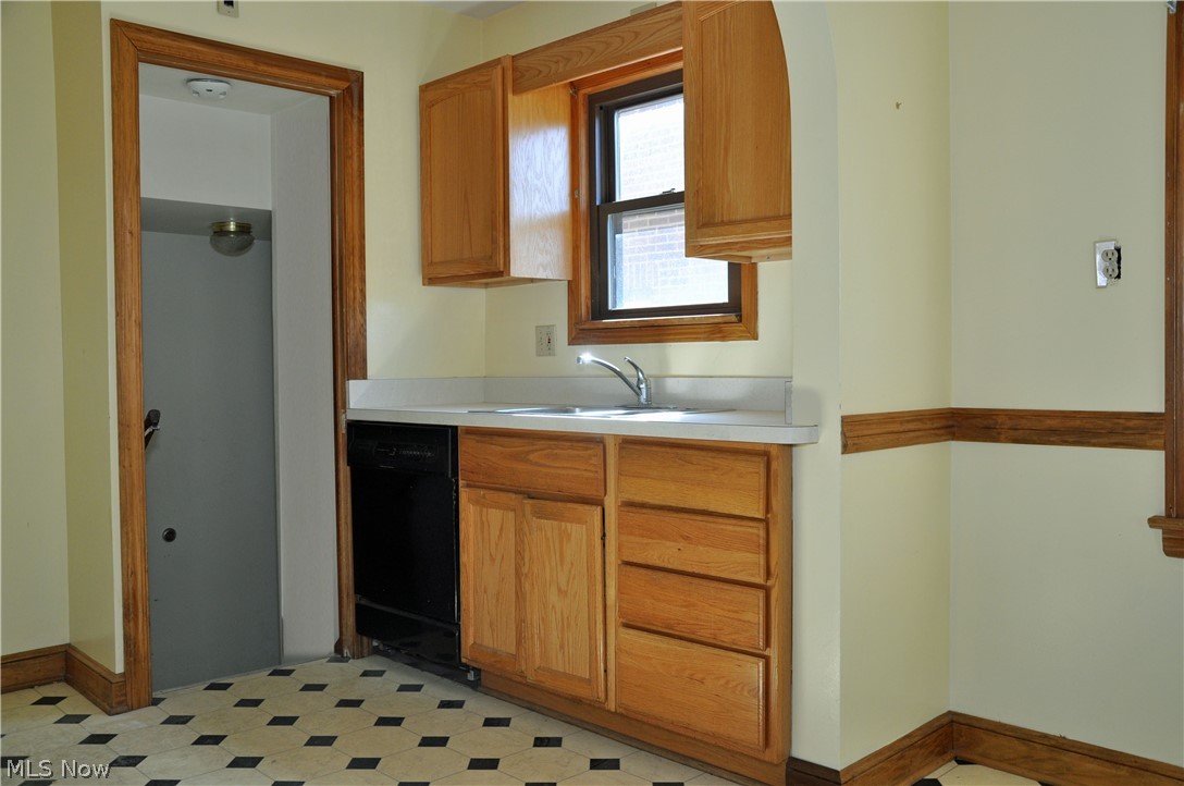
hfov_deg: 59.6
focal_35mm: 32
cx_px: 592
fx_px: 1034
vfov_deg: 41.6
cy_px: 393
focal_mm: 21
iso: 400
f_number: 4.5
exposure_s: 1/80
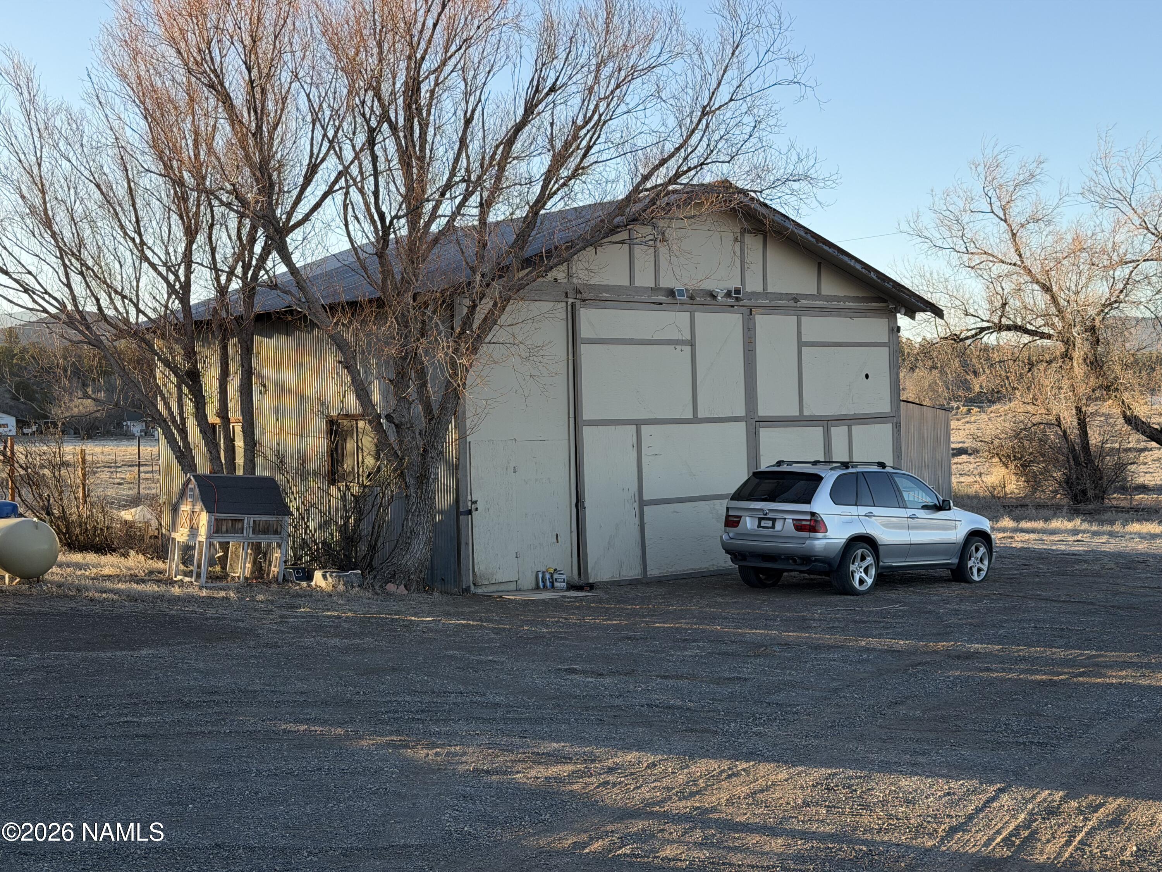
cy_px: 436
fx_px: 1611
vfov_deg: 30.3
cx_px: 581
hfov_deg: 39.7
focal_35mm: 48
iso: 64
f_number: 1.78
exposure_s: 1/810
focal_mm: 6.76
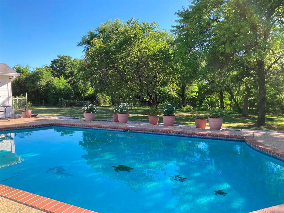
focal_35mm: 28
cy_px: 106
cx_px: 142
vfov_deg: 49.7
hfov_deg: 63.4
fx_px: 230
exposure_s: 1/522
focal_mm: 3.99
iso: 20
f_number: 1.8
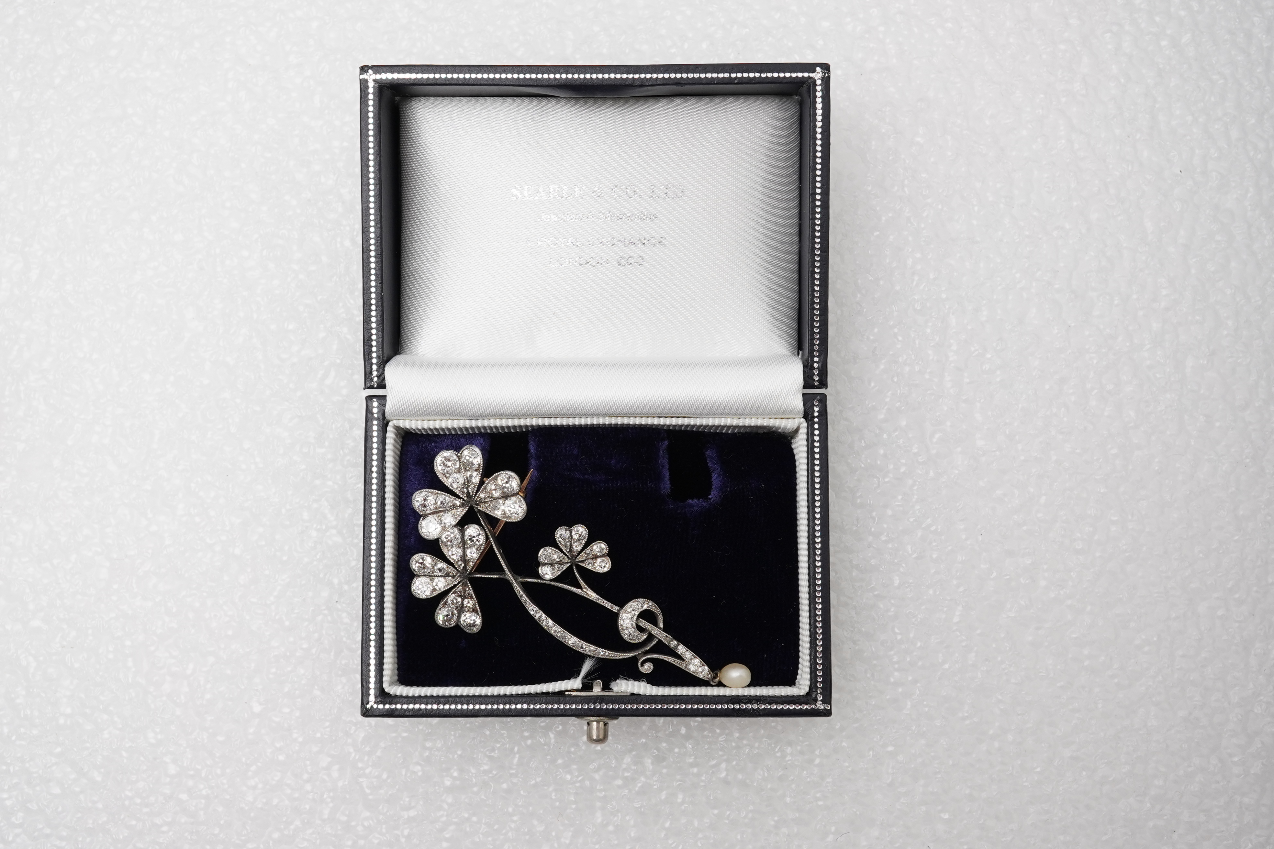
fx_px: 1592
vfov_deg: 29.9
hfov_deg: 43.6
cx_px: 637
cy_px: 424
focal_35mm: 45
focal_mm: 30
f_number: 20
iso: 500
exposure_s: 1/125
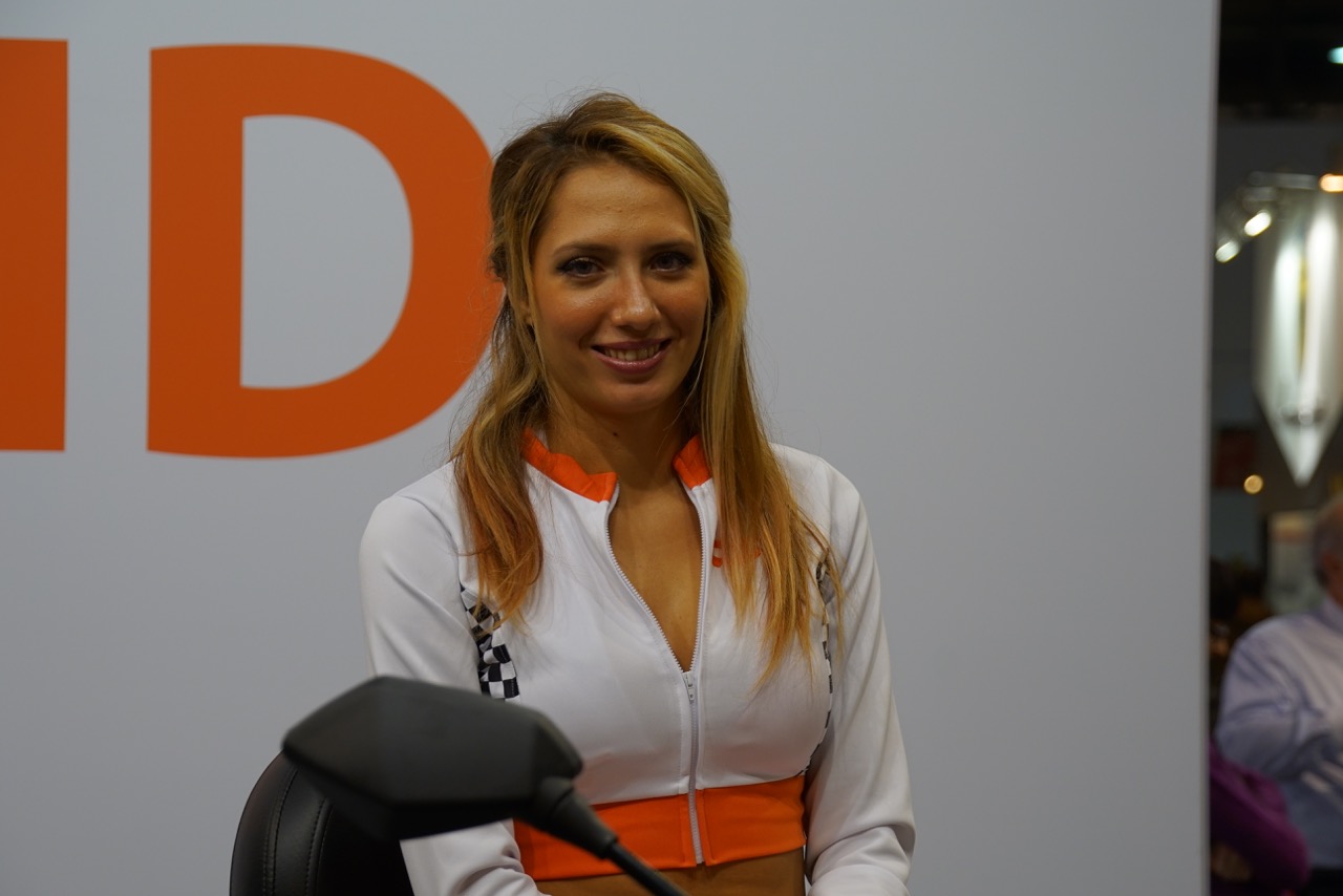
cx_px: 672
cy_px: 448
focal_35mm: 124
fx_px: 4627
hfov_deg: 16.5
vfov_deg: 11.1
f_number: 5.6
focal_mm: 83
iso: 400
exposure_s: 1/125
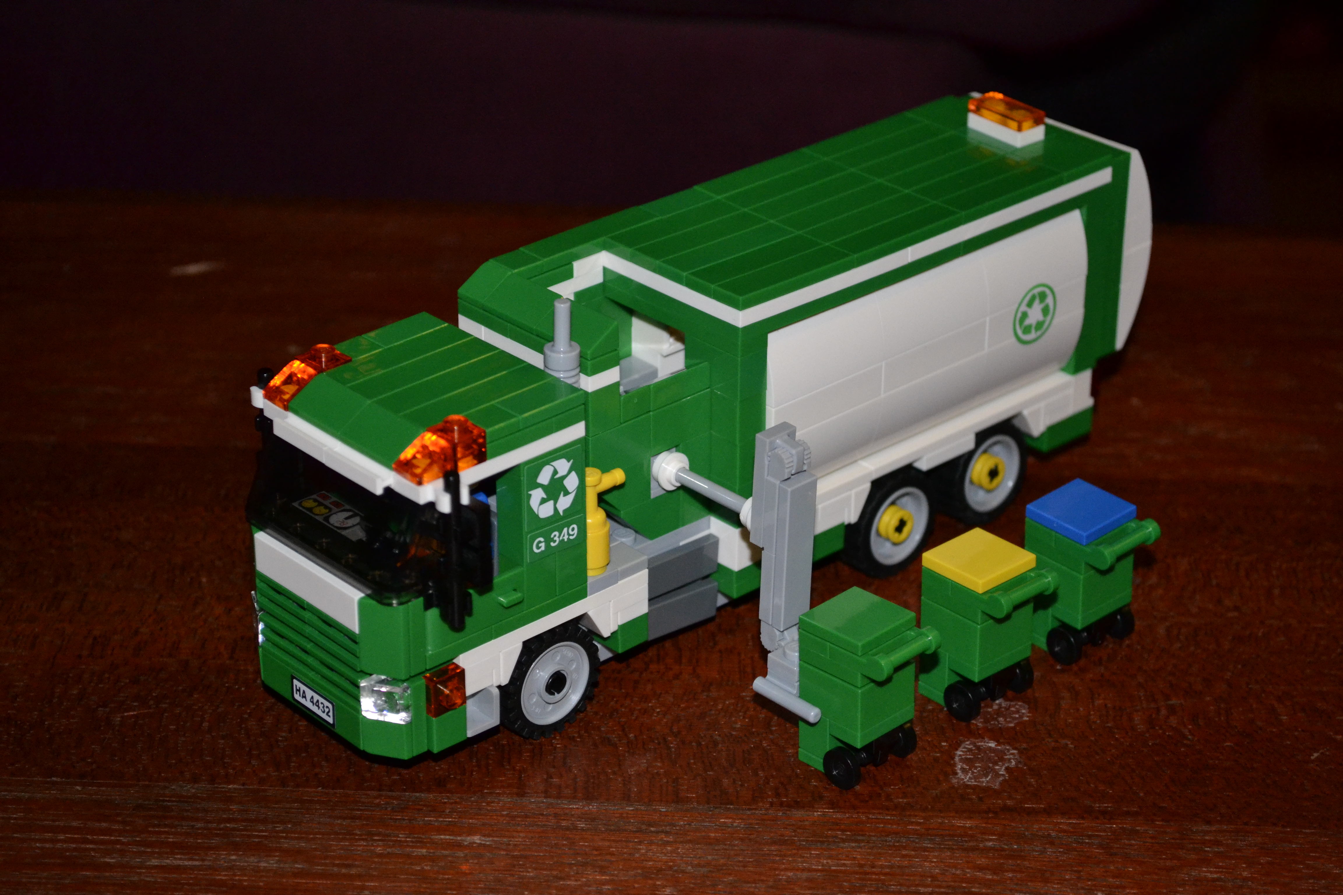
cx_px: 672
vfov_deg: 16.6
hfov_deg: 24.6
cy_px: 448
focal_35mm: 82
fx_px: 3077
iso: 2000
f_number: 5.6
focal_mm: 55
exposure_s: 1/60
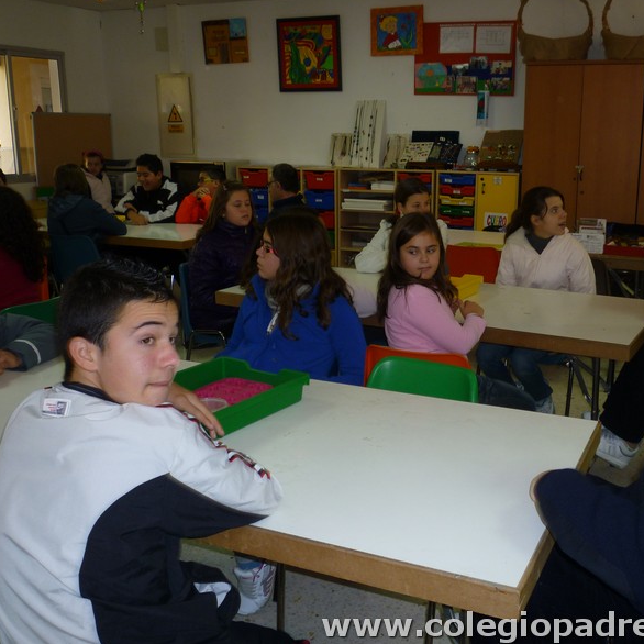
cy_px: 319
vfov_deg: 47.2
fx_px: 737
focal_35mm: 35
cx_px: 419
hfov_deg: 46.6
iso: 100
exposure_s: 1/30
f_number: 3.3
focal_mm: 5.2
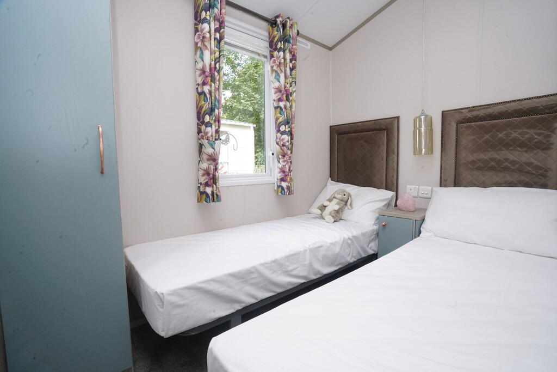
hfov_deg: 96.7
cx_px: 278
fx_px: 248
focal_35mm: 16
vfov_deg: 73.8
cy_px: 186
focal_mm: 16
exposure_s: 1/60
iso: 1600
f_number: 16
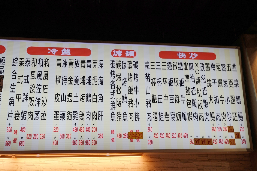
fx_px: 286
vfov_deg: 33.4
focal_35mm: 40
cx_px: 128
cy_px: 86
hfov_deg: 48.5
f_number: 4
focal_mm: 40
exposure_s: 1/60
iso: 200
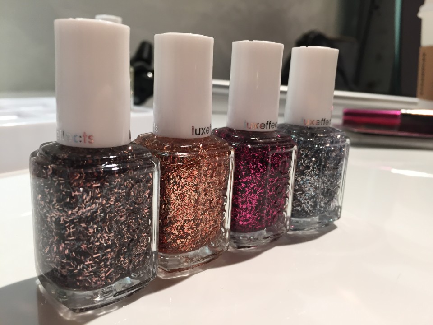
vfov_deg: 48.2
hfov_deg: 61.7
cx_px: 216
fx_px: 363
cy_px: 162
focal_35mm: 29
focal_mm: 4.15
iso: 40
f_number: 2.2
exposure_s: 1/30
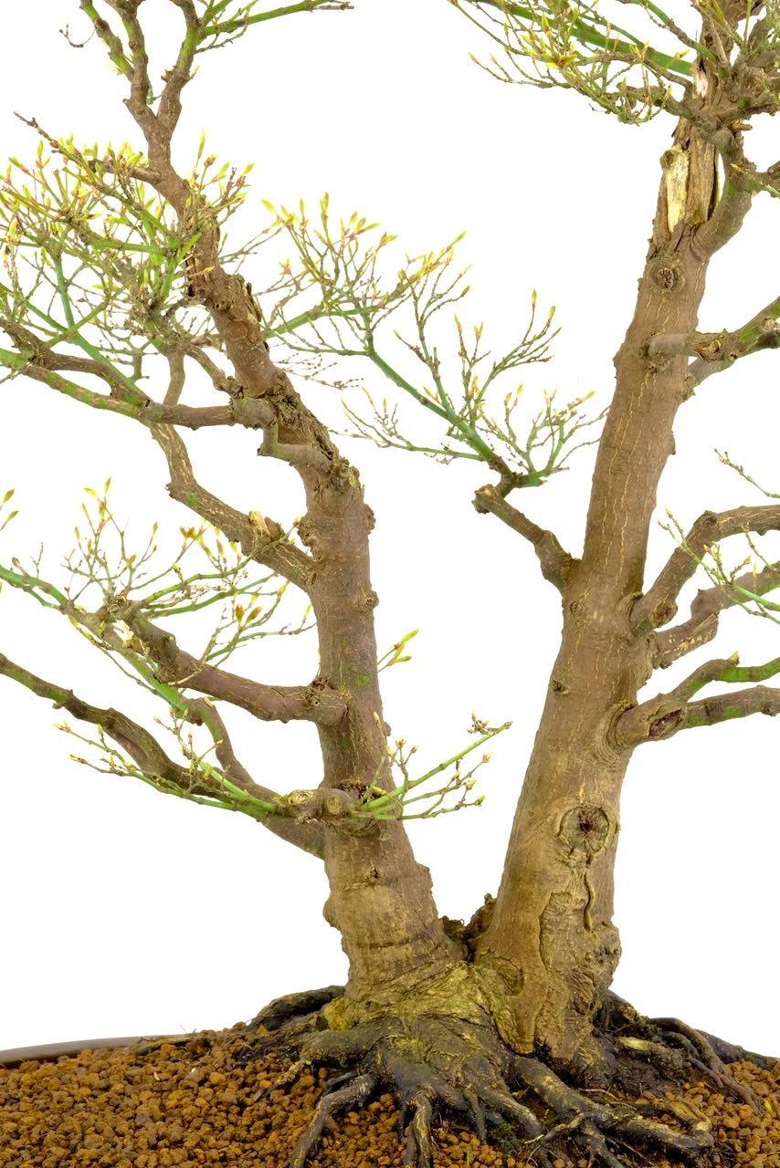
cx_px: 390
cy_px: 584
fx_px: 4937
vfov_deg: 13.5
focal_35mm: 152
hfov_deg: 9.0
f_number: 13
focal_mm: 101.2
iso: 2000
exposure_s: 1/25
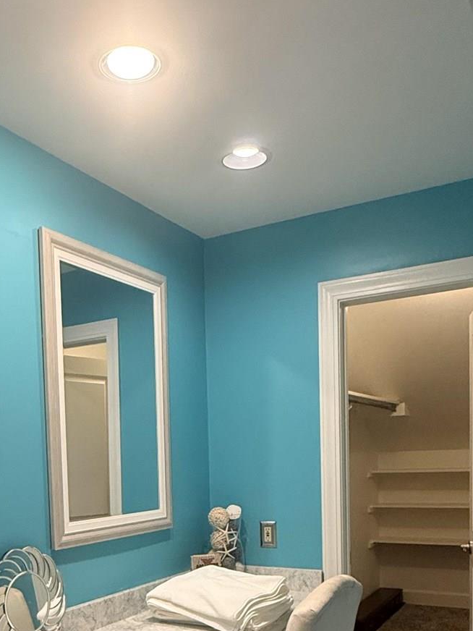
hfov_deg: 38.2
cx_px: 155
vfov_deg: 47.4
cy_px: 507
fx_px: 674
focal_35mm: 37
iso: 320
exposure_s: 1/120
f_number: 2.2
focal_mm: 2.22
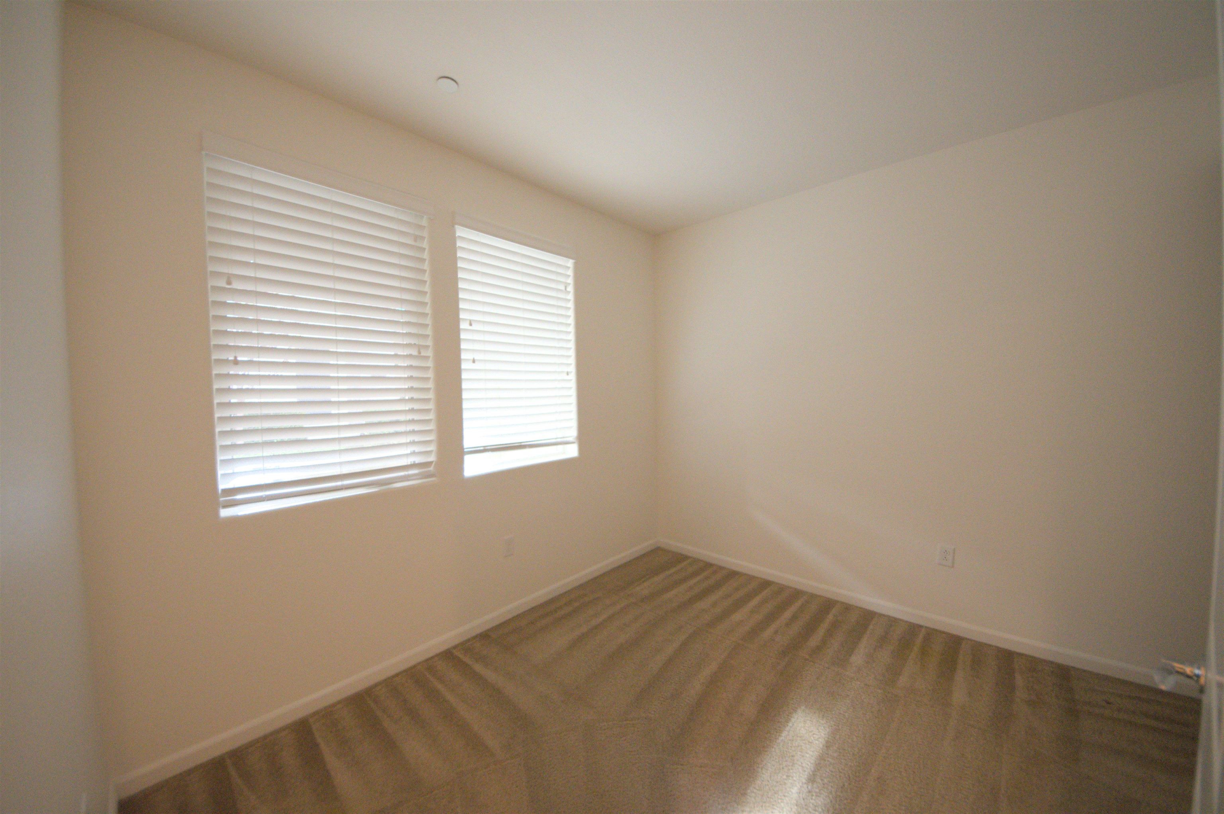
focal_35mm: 12
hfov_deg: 112.6
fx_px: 408
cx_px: 612
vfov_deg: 89.9
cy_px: 407
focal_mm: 8
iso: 1400
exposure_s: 1/125
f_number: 4.5
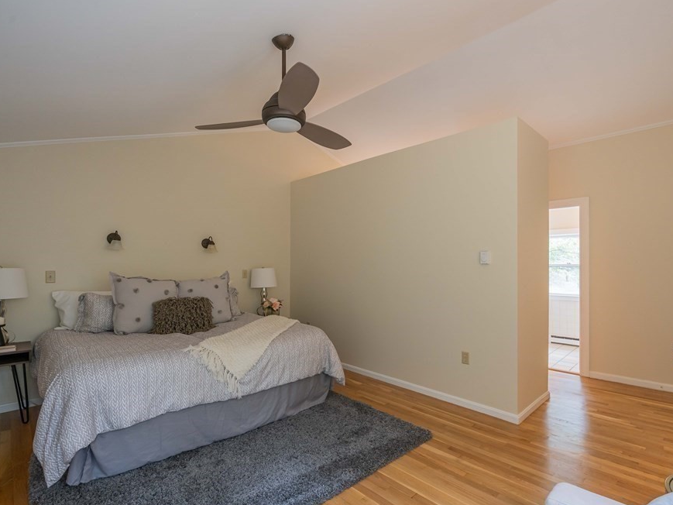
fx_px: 331
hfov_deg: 90.9
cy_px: 263
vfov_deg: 74.7
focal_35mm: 17
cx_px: 361
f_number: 7.1
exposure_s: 1/10
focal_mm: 15
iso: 800
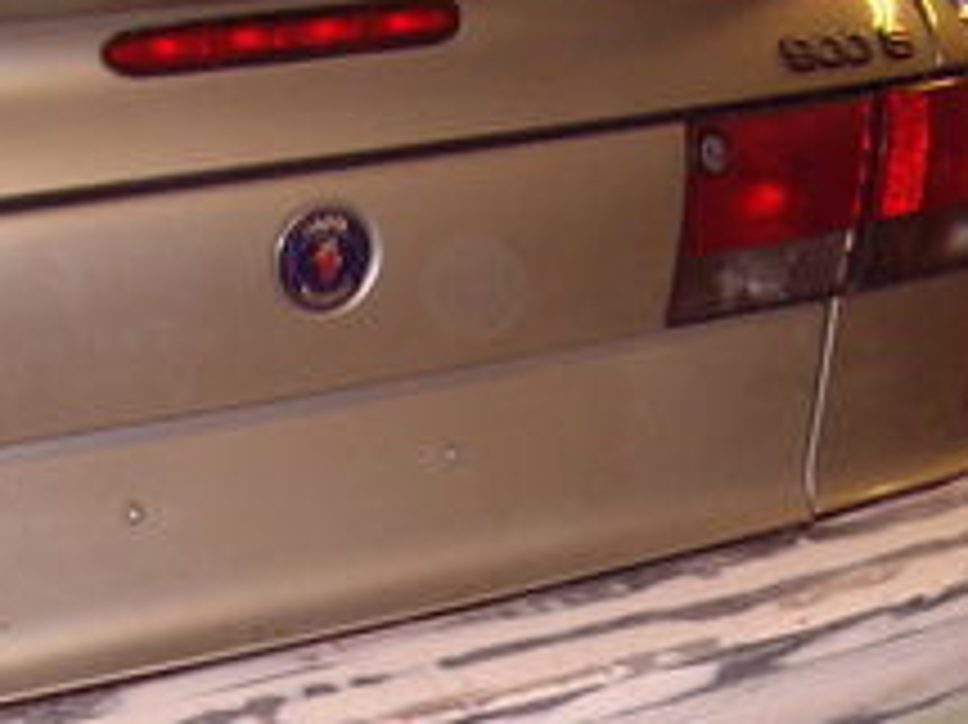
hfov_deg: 17.4
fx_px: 3158
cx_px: 275
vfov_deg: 12.7
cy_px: 940
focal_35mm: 113
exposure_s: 1/40
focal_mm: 6.2
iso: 200
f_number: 2.7
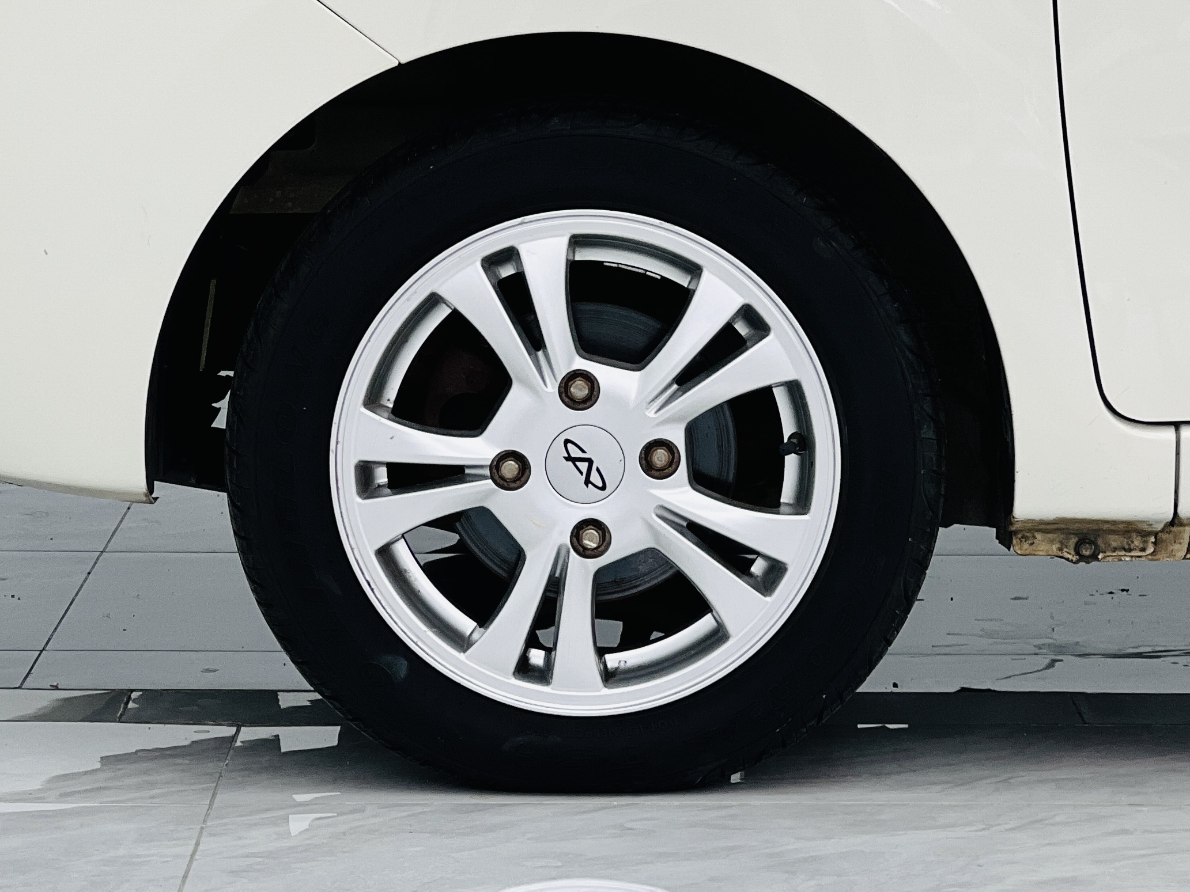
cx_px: 595
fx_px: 2647
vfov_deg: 19.1
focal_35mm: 77
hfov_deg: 25.3
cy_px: 446
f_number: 2.8
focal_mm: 9
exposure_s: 1/100
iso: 50
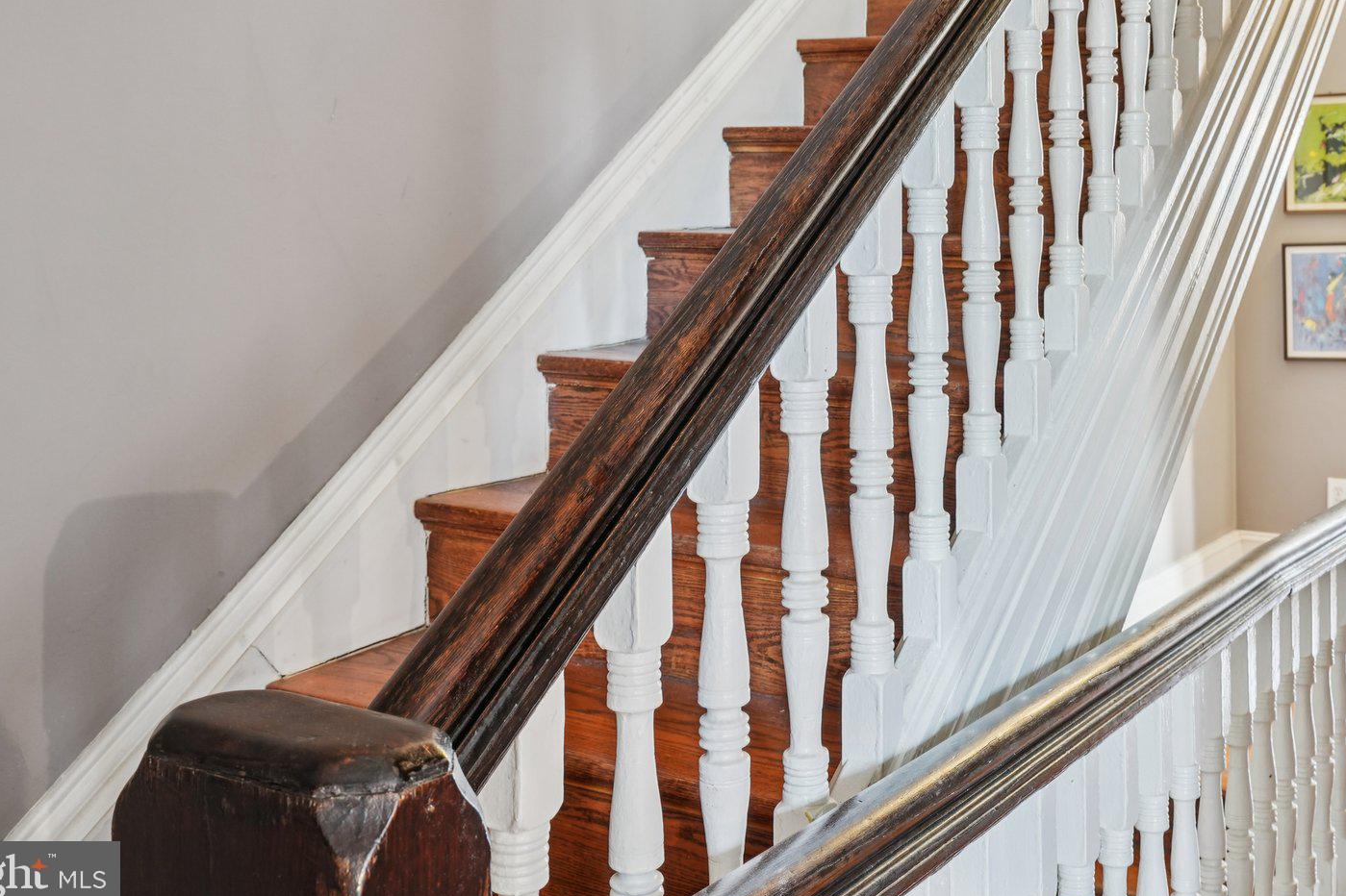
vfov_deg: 32.2
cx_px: 892
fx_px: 1532
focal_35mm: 41
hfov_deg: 46.7
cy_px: 255
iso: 400
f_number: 8
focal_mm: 28
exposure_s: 1/1.67
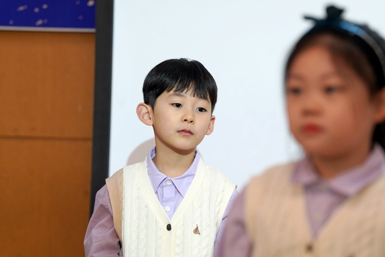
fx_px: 2139
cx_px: 192
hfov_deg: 10.3
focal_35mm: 200
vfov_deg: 6.9
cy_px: 128
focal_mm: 200
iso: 500
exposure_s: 1/250
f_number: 4
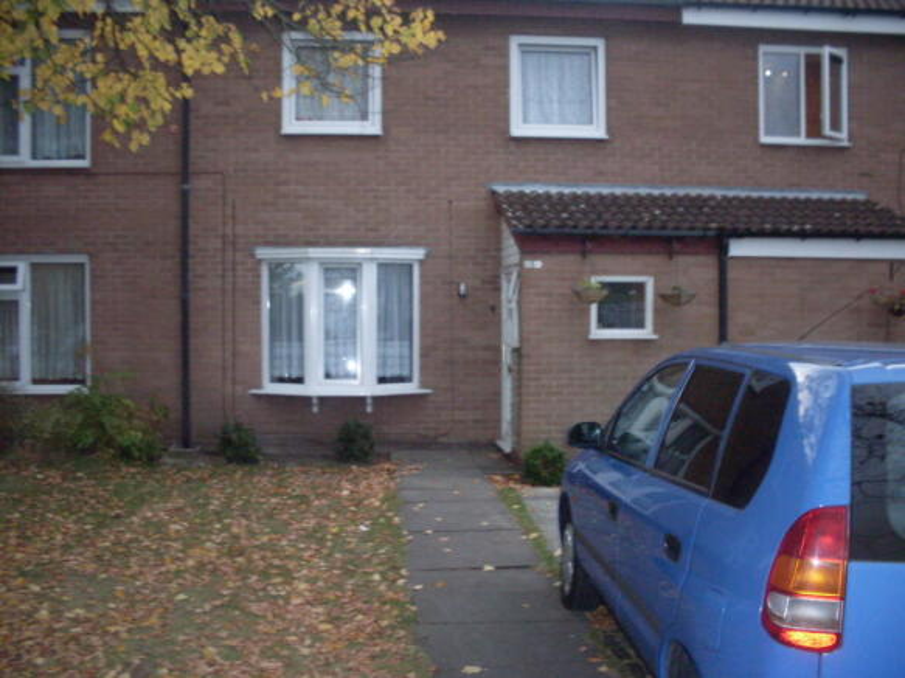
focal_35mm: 38
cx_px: 452
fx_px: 993
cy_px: 339
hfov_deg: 49.0
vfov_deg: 37.7
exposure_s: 1/45
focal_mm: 6.3
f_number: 2.8
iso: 240
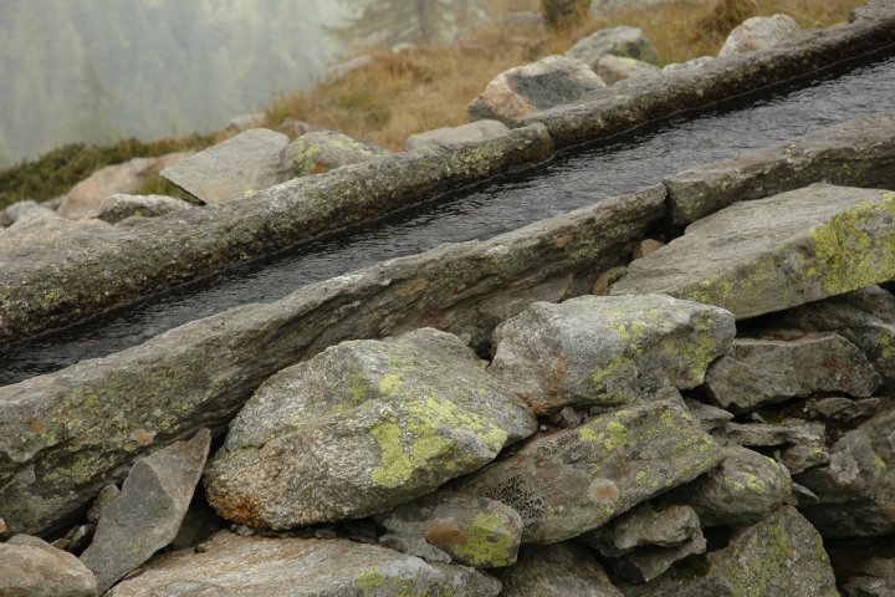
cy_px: 298
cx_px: 448
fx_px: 2610
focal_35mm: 105
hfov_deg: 19.5
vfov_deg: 13.0
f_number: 6.3
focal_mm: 70
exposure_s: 1/160
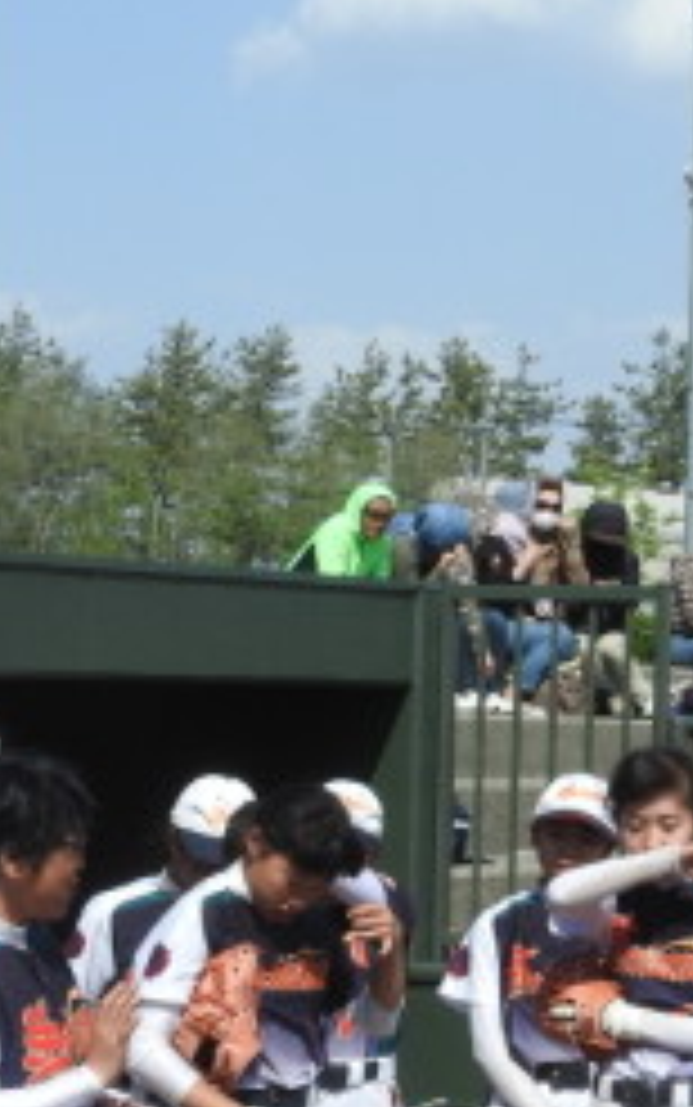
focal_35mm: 142
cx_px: 378
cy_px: 846
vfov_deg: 14.7
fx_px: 4286
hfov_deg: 9.2
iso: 100
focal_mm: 9.9
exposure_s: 1/1000
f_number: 4
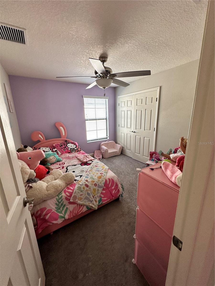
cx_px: 108
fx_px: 116
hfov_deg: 85.7
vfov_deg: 102.1
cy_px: 143
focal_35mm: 14
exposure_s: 1/99
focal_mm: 2.22
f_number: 2.2
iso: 125
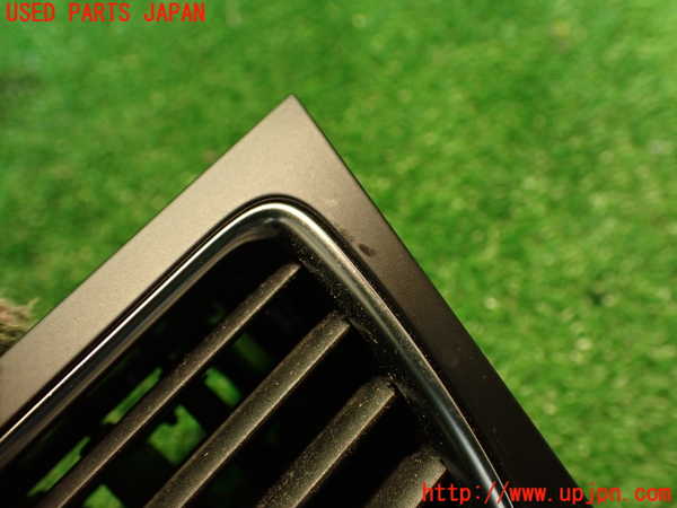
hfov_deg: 56.8
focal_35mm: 32
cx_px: 338
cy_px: 254
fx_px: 626
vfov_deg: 44.2
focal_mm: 5.79
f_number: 2.4
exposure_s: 1/30
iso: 400
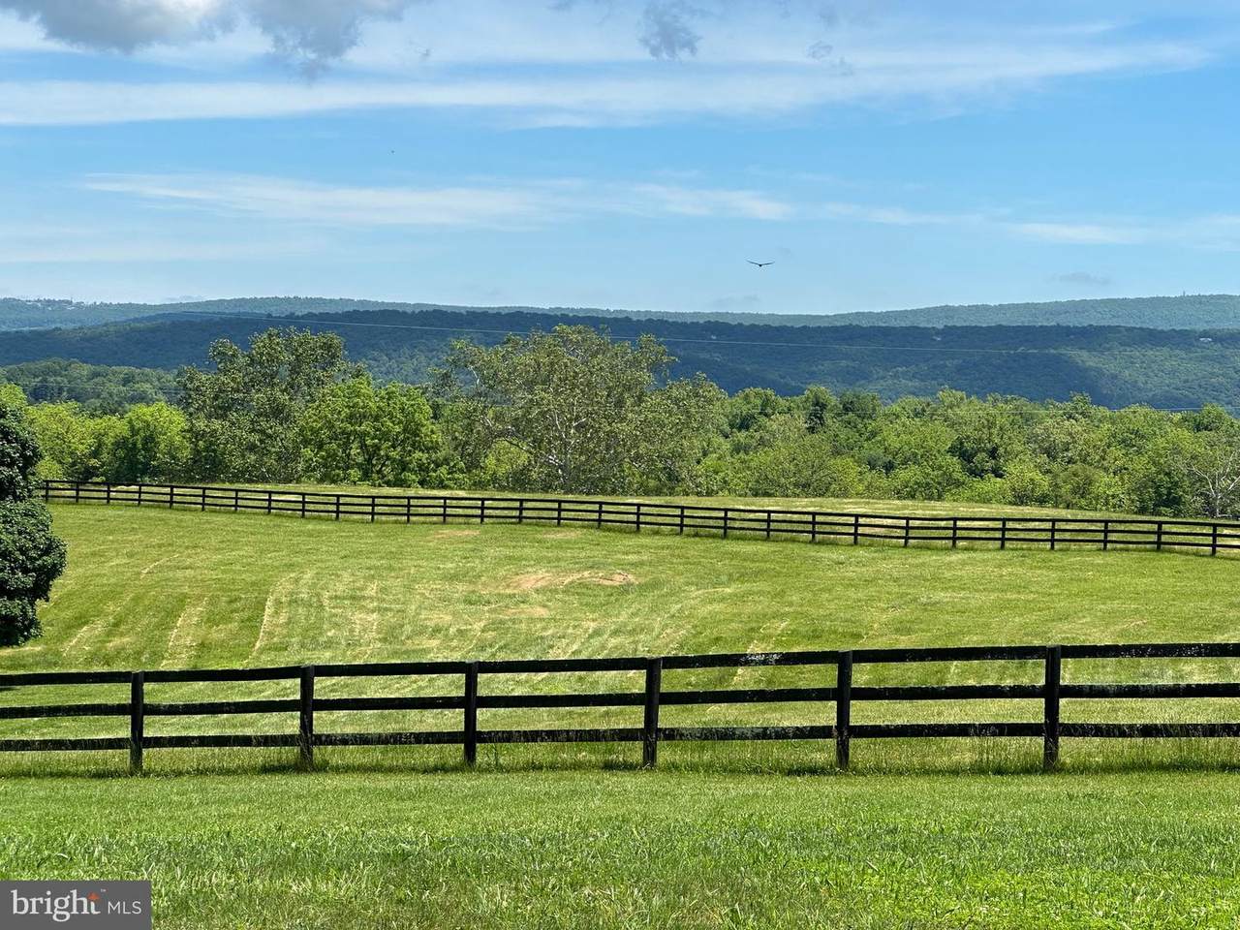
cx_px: 620
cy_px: 465
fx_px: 2758
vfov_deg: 19.1
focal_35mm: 77
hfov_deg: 25.3
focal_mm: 9
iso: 32
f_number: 2.8
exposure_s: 1/797
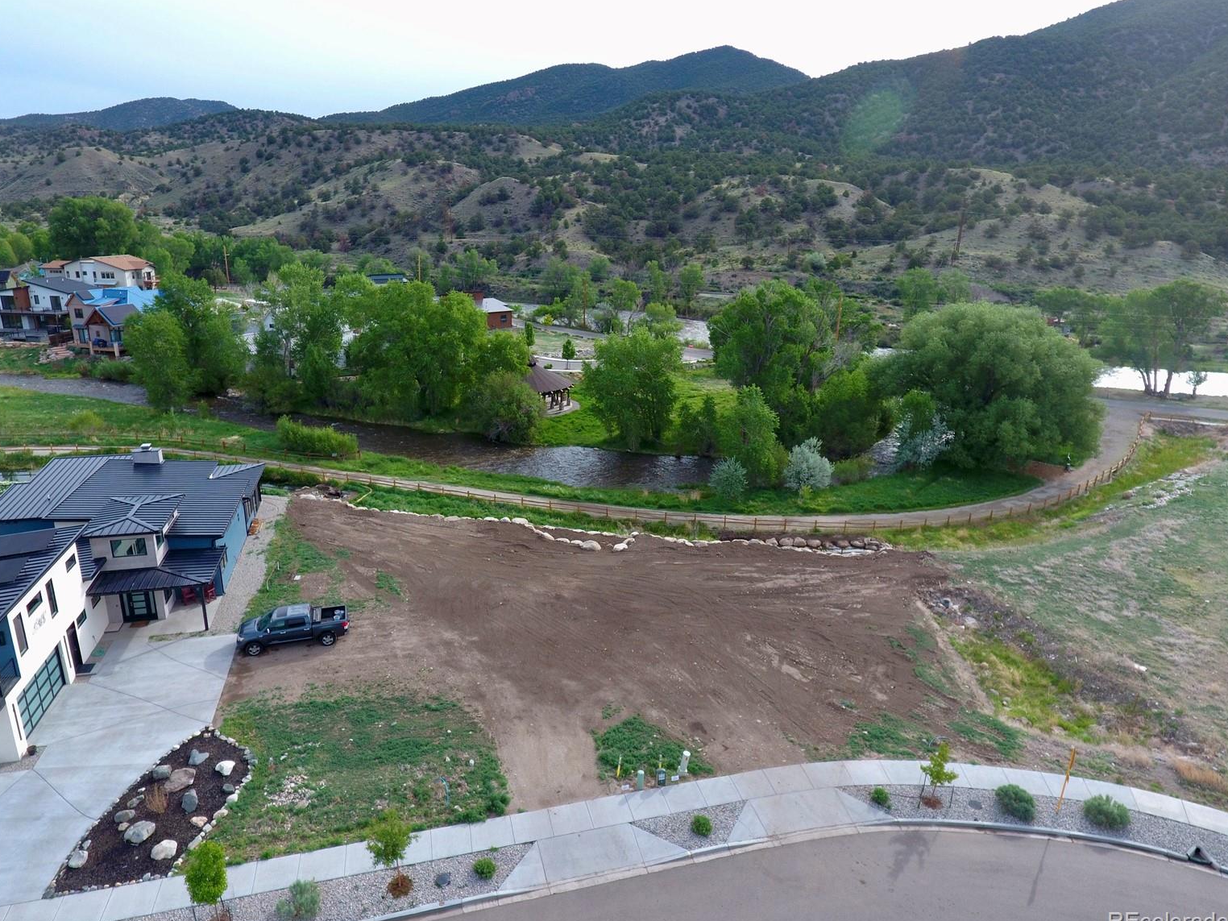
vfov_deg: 63.4
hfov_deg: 79.0
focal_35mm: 21
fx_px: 745
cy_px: 454
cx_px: 594
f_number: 2.8
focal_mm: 3.61
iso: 100
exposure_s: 1/399
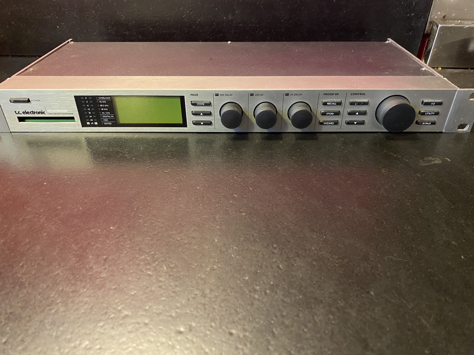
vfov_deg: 53.1
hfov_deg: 67.3
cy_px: 178
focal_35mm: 26
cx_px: 237
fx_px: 356
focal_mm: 4.25
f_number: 1.8
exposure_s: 1/25
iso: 500
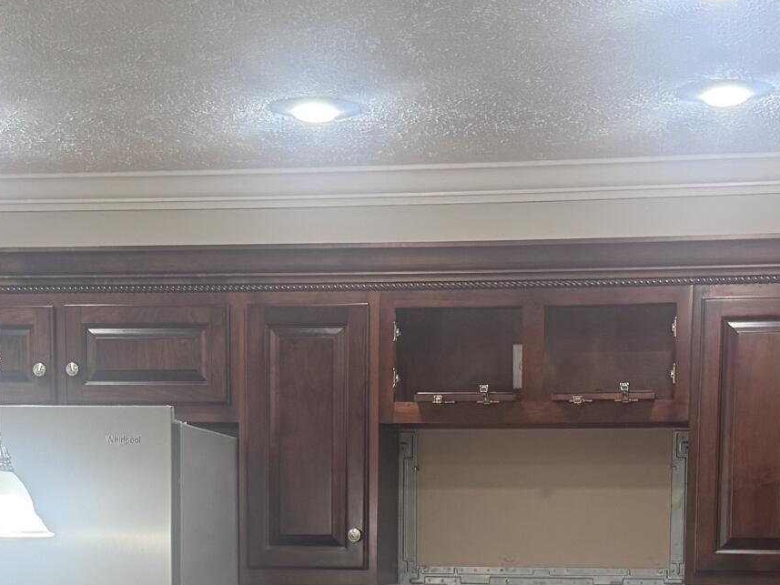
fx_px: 1893
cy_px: 690
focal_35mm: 84
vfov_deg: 16.9
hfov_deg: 23.3
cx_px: 421
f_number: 1.78
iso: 200
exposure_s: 1/120
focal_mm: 6.76
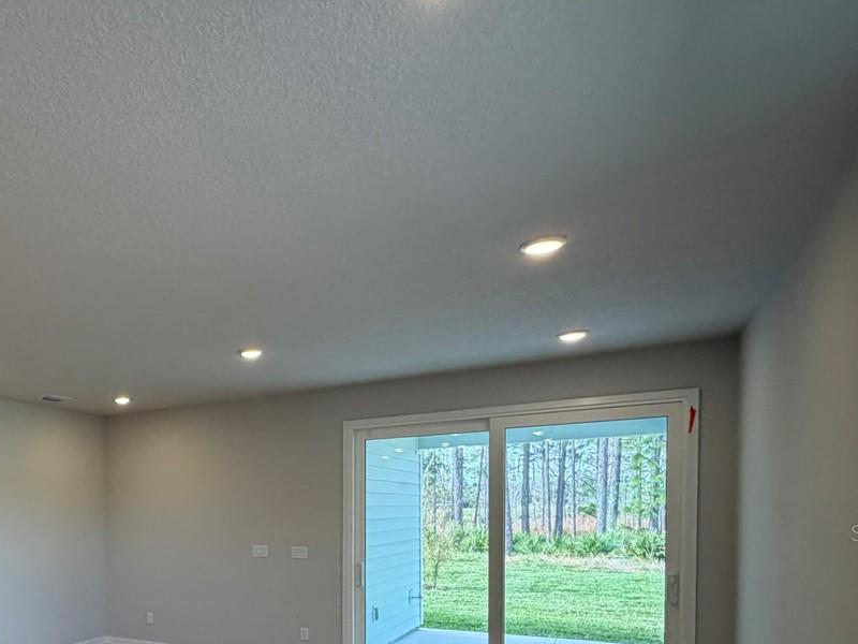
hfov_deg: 55.5
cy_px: 532
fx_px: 694
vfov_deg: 46.6
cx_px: 94
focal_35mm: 28
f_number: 2.2
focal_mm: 2.22
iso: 125
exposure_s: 1/120
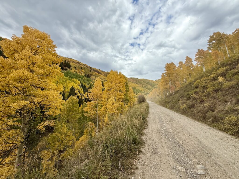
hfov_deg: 102.1
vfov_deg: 85.7
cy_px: 90
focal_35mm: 14
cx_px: 120
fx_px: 97
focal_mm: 2.22
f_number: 2.2
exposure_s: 1/1339
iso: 50
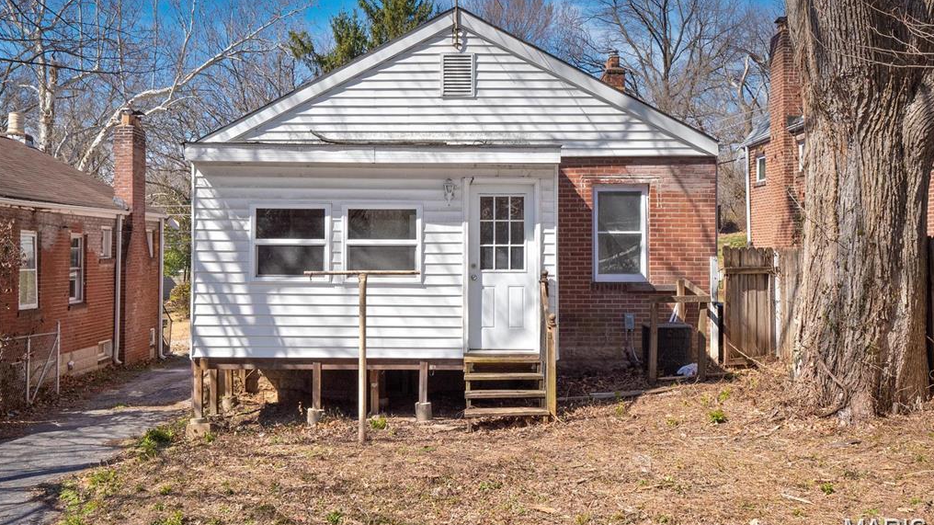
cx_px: 465
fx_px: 941
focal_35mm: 38
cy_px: 234
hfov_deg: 52.8
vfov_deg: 31.1
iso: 400
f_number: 9
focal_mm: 18
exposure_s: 1/640
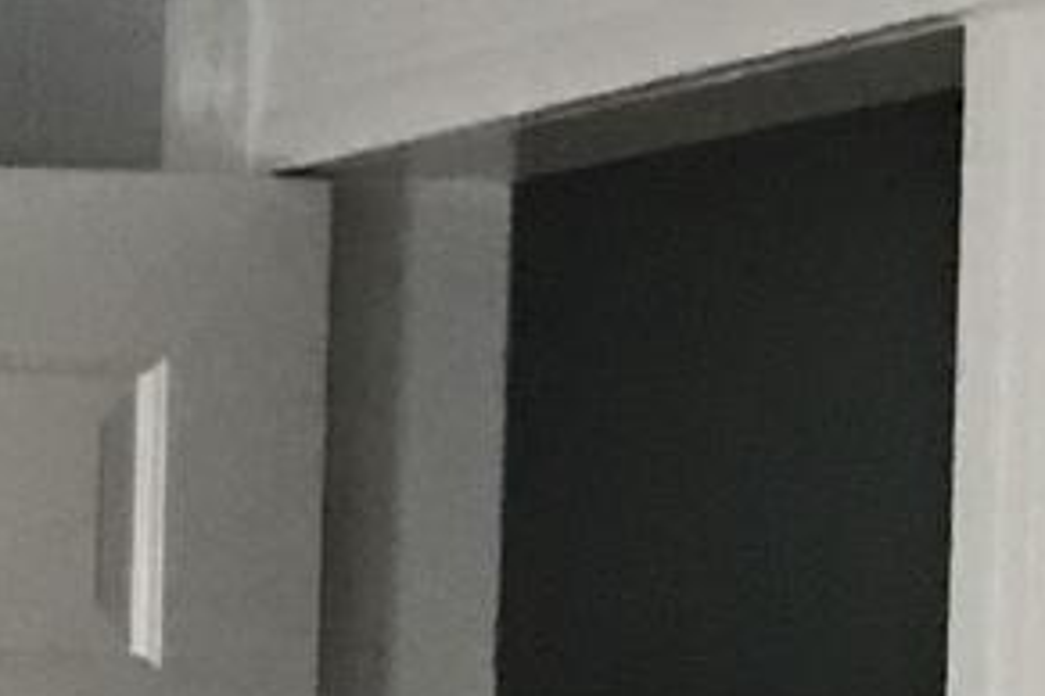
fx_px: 5805
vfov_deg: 6.7
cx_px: -2223
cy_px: 1195
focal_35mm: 200
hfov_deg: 8.4
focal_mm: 3.99
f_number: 1.8
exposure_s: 1/15
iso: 100
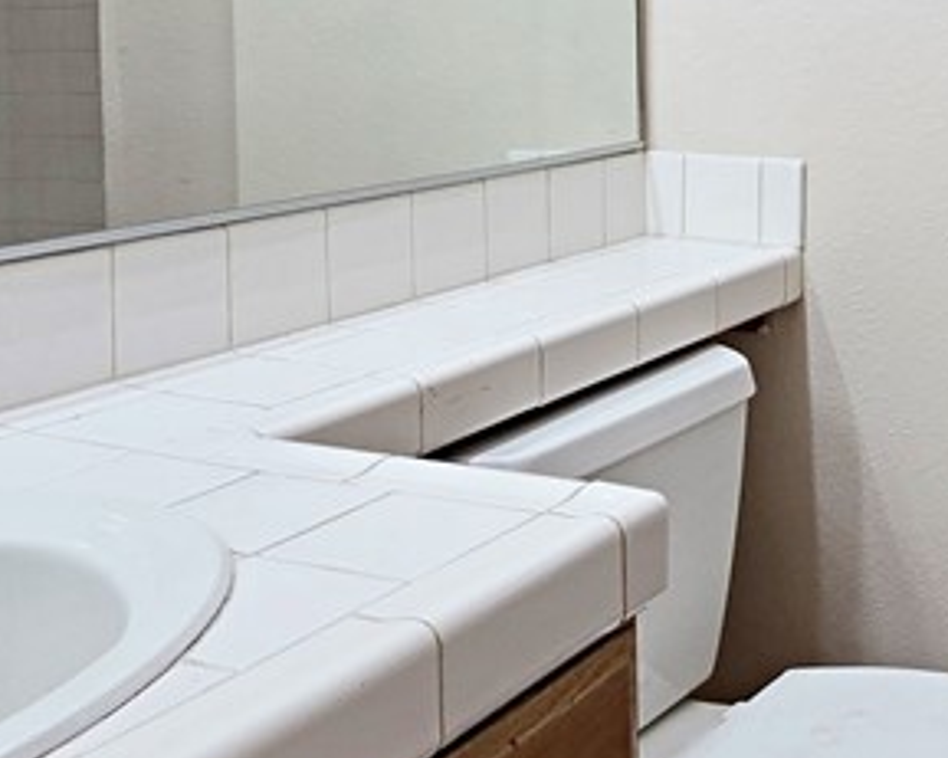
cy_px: 23
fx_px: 1262
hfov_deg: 37.0
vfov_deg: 31.2
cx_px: 941
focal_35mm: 45
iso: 64
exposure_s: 1/120
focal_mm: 2.2
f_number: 2.2
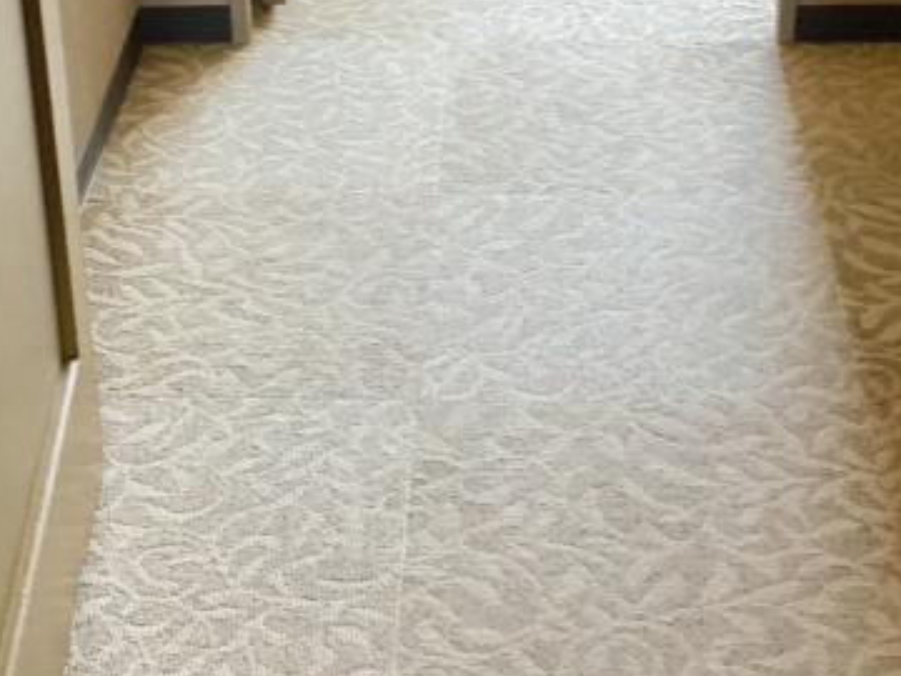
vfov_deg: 17.1
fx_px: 2238
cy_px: 225
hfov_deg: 22.8
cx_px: 437
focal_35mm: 86
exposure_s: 1/30
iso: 100
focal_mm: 4.15
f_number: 2.2
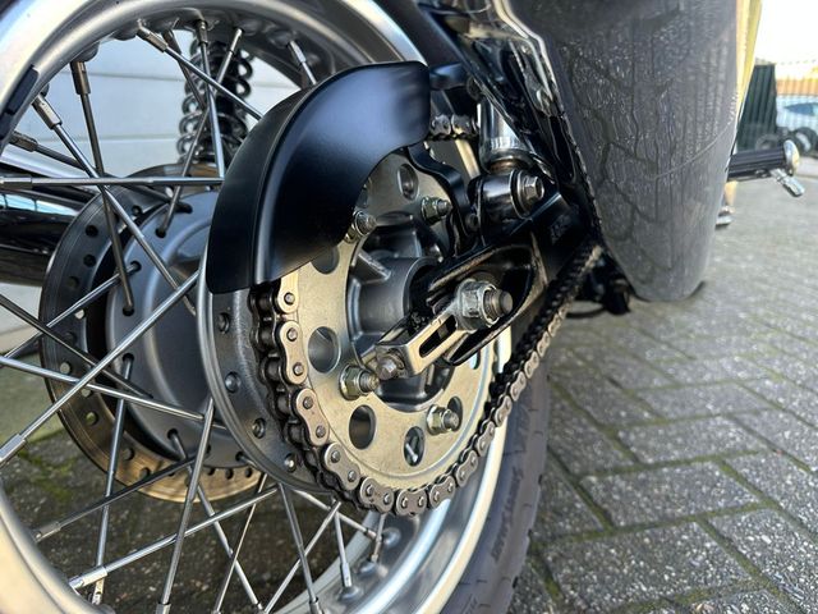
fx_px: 567
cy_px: 307
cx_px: 409
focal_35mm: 24
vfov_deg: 56.8
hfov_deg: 71.6
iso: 64
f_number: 1.78
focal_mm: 6.86
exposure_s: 1/182
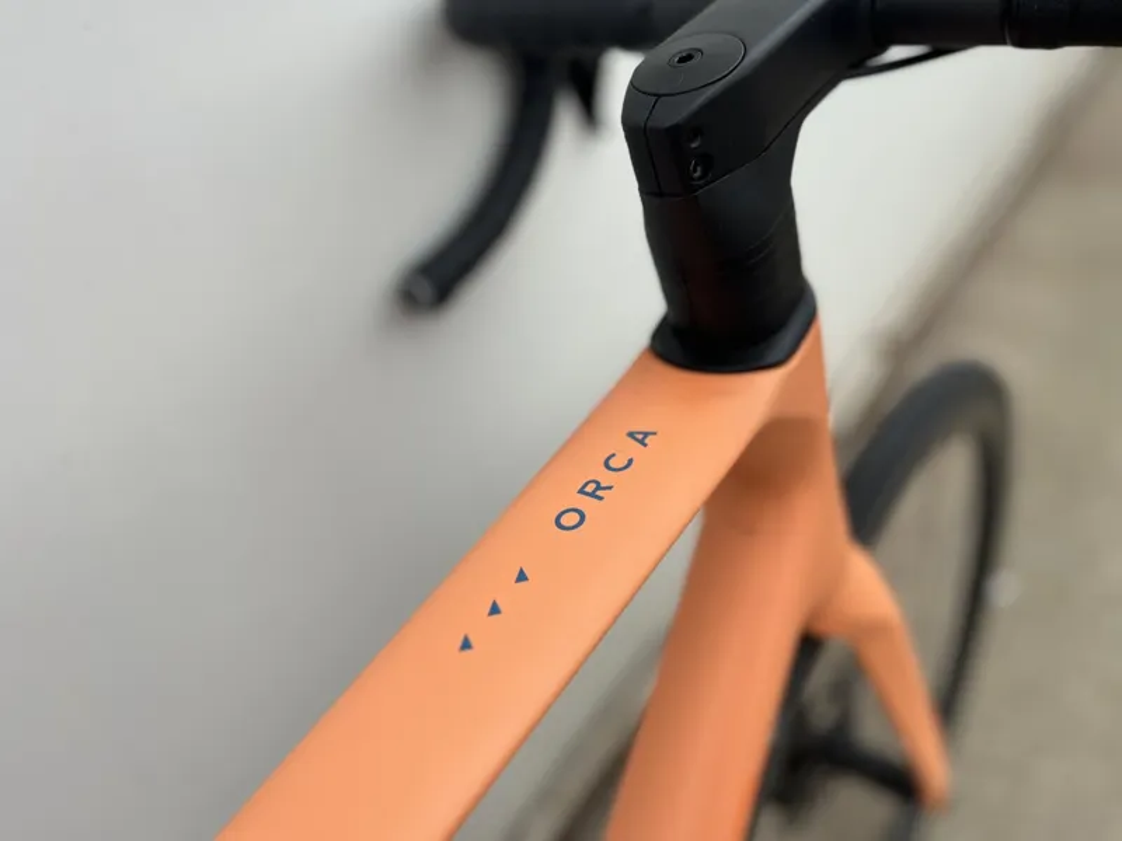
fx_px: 843
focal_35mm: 26
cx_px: 561
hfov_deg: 67.3
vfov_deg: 53.1
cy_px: 420
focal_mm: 5.1
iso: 50
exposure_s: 1/373
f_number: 1.6
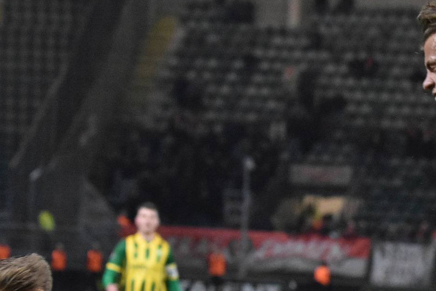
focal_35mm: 233
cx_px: 336
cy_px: 191
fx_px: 2822
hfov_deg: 8.8
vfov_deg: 5.9
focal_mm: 75
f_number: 2.8
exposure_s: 1/800
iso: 3200
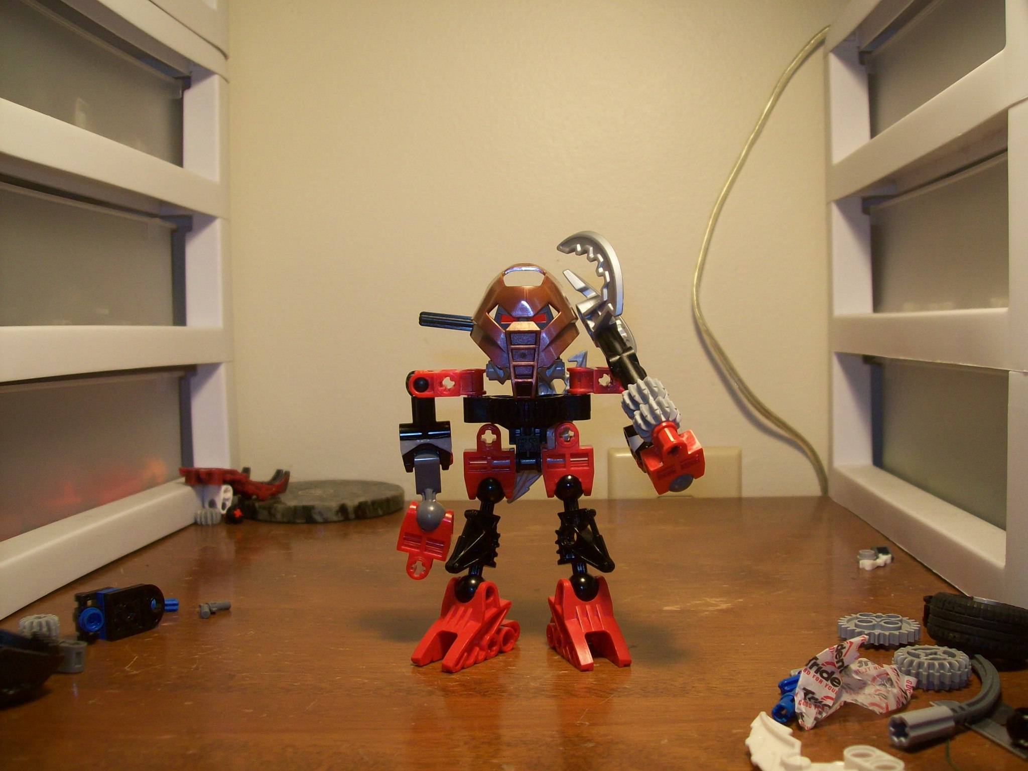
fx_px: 1069
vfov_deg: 39.7
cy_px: 386
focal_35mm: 36
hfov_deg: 51.4
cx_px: 514
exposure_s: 1/64
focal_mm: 6
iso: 80
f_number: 2.7
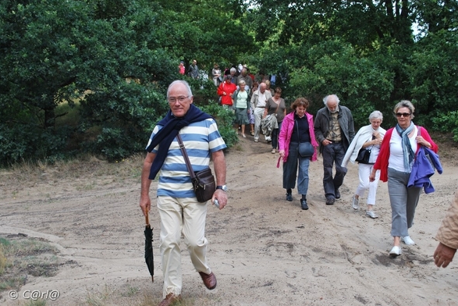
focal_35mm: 46
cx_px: 230
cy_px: 154
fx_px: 585
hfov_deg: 42.7
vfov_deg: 29.3
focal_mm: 30
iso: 110
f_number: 5.6
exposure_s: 1/125
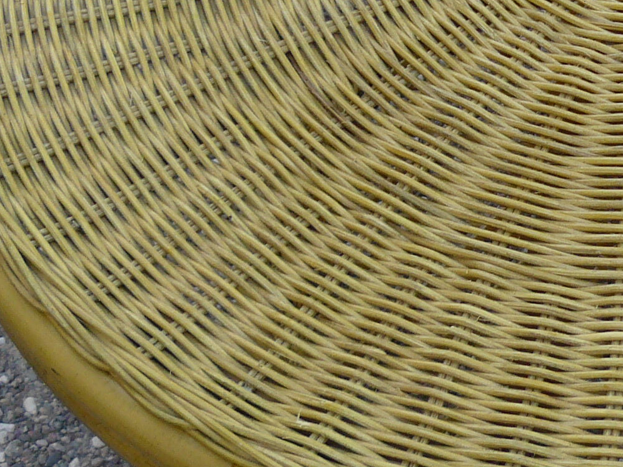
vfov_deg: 13.3
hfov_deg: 17.2
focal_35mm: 111
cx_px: 654
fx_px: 1998
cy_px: 74
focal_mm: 6
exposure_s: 1/100
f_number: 3.2
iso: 100
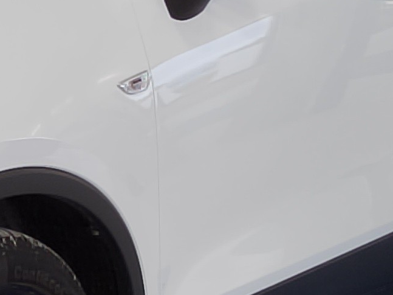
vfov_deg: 8.5
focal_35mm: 175
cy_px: 243
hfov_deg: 10.9
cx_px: -208
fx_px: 1986
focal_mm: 5.52
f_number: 1.9
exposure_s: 1/100
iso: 459
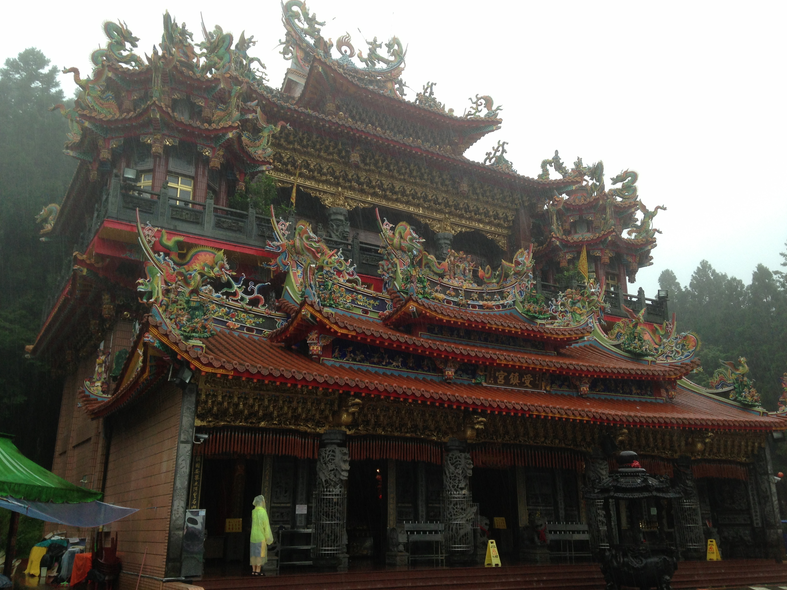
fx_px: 773
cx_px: 404
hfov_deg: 54.0
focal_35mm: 34
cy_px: 291
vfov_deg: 41.8
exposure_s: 1/120
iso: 80
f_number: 2.4
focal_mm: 4.13
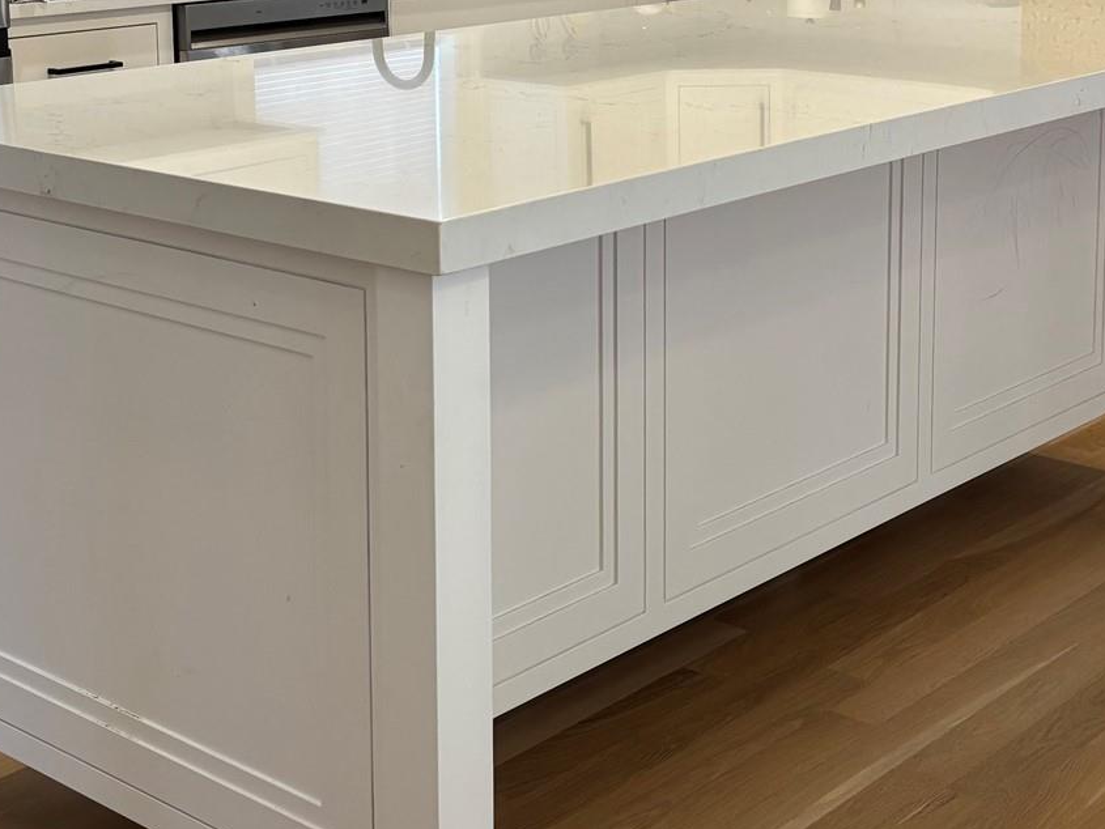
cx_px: 568
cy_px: 144
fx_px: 2011
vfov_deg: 22.9
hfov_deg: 30.7
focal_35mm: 63
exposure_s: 1/120
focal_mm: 5.96
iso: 125
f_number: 1.6
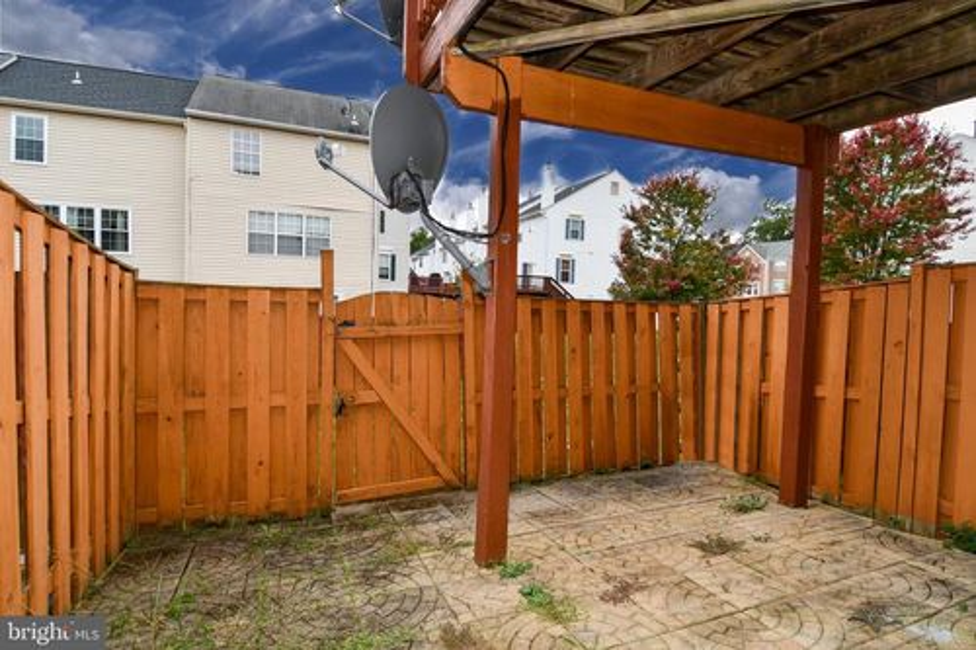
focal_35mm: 18
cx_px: 488
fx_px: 488
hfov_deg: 90.0
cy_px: 325
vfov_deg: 67.3
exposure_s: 1/125
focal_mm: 12
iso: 110
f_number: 5.6
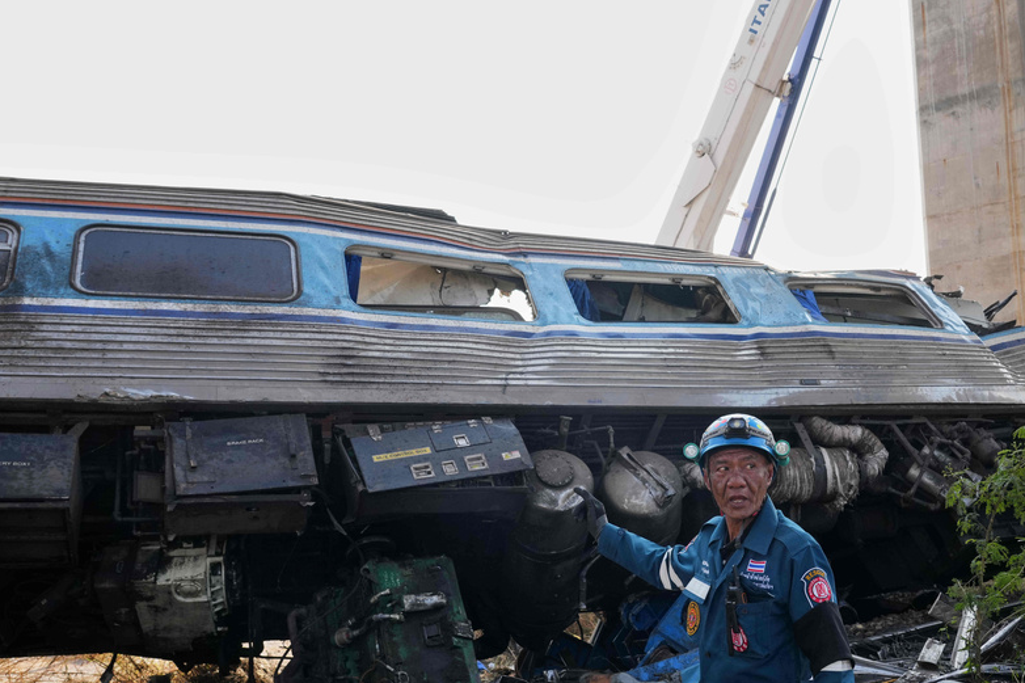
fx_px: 1082
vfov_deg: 34.8
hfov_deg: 50.1
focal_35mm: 38
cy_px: 432
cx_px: 658
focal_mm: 29
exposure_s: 1/500
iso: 500
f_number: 8
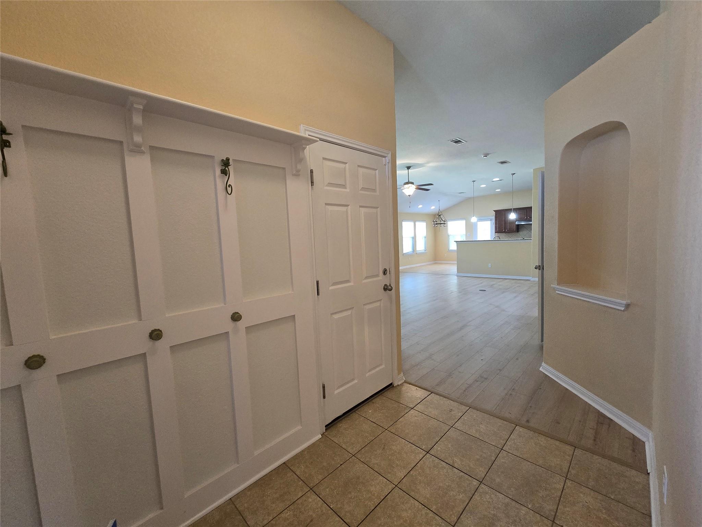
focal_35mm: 13
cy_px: 264
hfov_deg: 106.2
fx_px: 264
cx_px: 351
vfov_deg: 89.9
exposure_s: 1/60
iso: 400
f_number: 2.2
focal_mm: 2.2
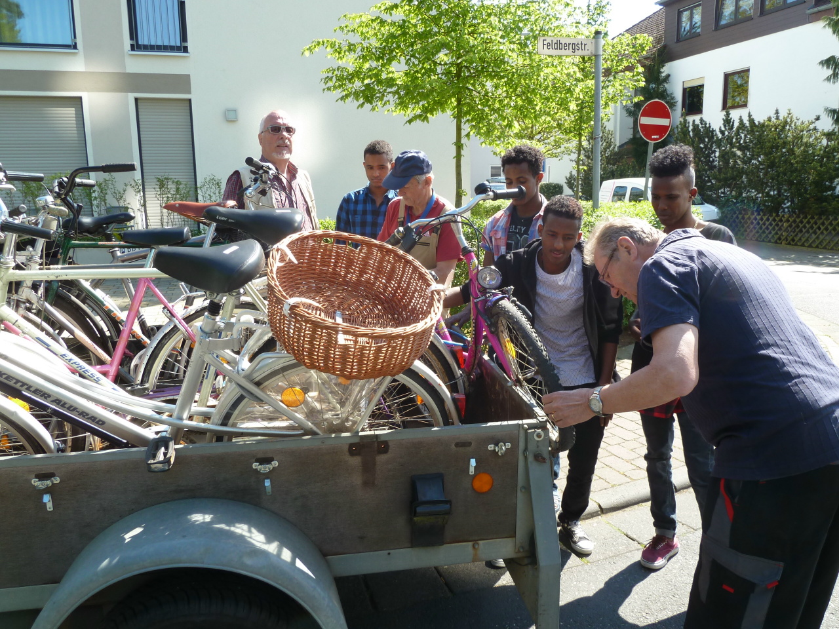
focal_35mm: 27
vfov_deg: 51.4
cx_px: 420
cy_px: 314
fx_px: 654
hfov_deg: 65.3
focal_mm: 4.4
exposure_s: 1/125
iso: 80
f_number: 4
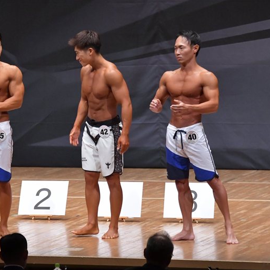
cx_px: 76
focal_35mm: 308
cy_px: 135
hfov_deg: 5.7
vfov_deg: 5.7
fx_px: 2718
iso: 8000
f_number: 5.6
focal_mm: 160
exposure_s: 1/400
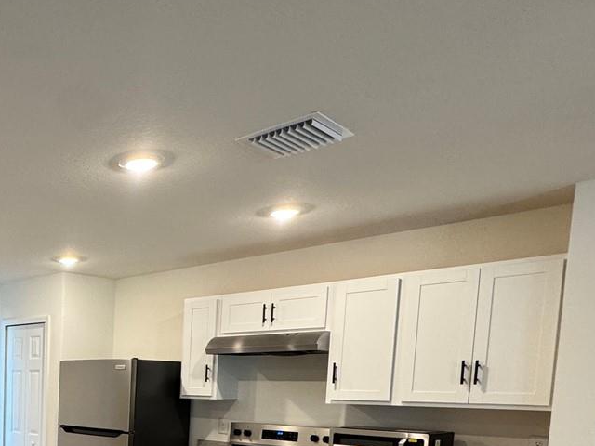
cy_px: 441
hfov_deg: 42.9
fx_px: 602
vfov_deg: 36.7
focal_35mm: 35
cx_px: -36
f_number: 2.2
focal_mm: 2.22
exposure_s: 1/60
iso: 200
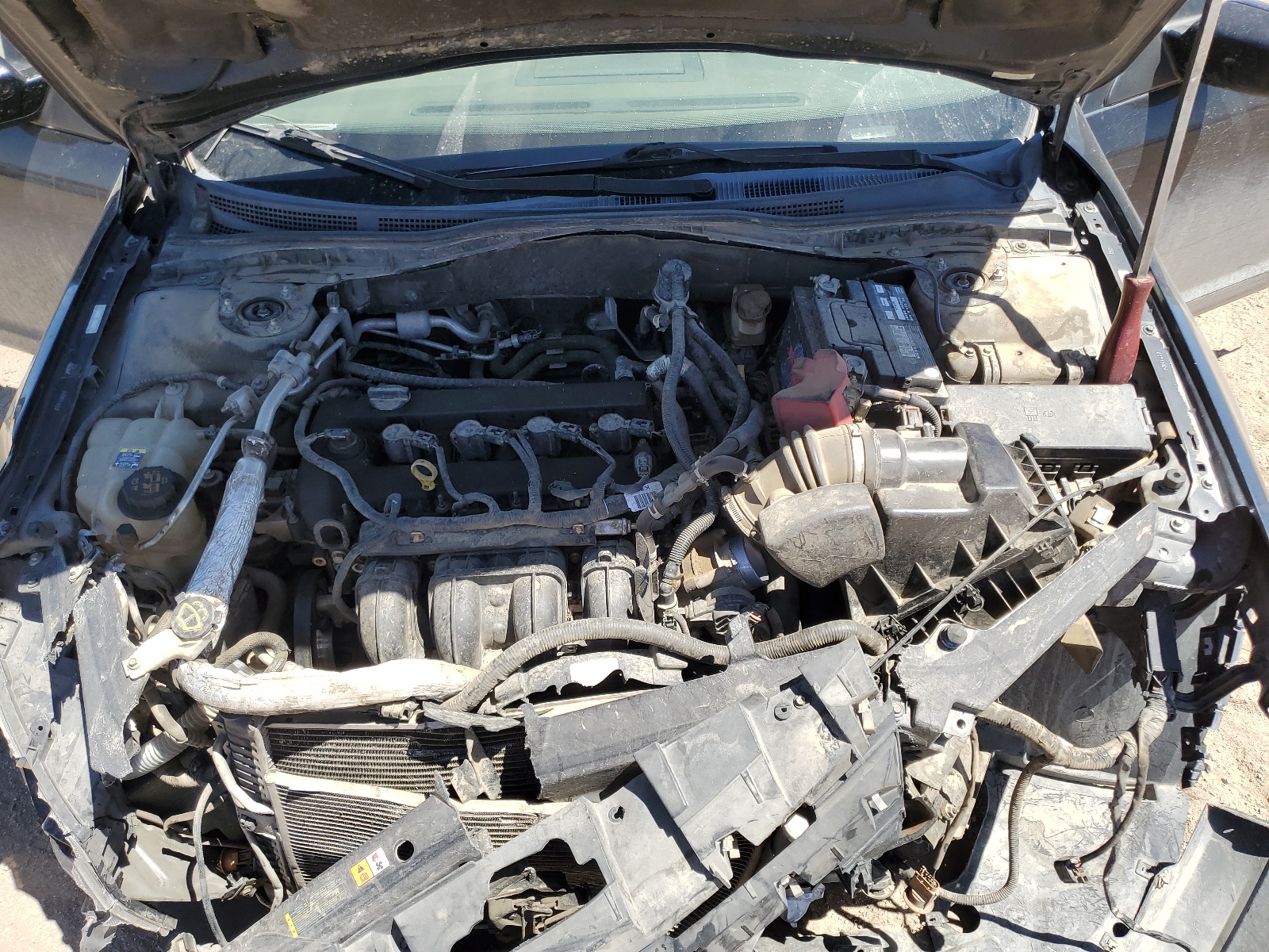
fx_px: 953
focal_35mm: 26
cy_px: 476
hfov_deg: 67.3
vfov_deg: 53.1
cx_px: 634
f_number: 1.5
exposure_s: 1/1250
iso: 50
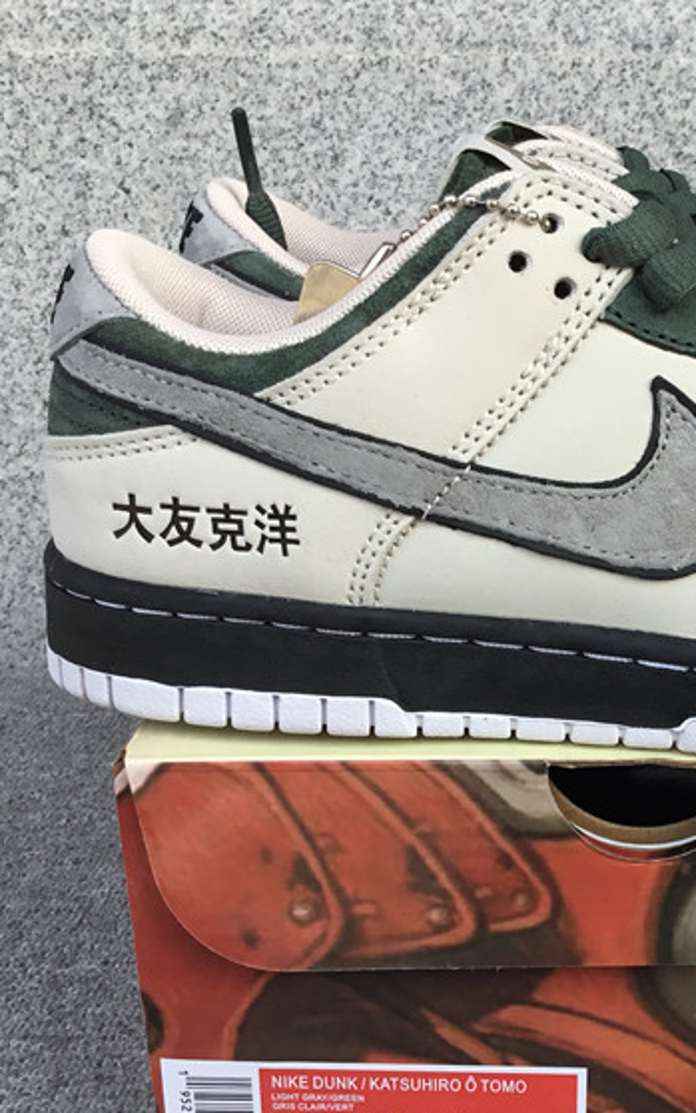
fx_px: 1608
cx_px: 666
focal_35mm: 53
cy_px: 663
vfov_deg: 38.0
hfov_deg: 23.6
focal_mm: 3.3
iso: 25
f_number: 2.4
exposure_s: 1/369
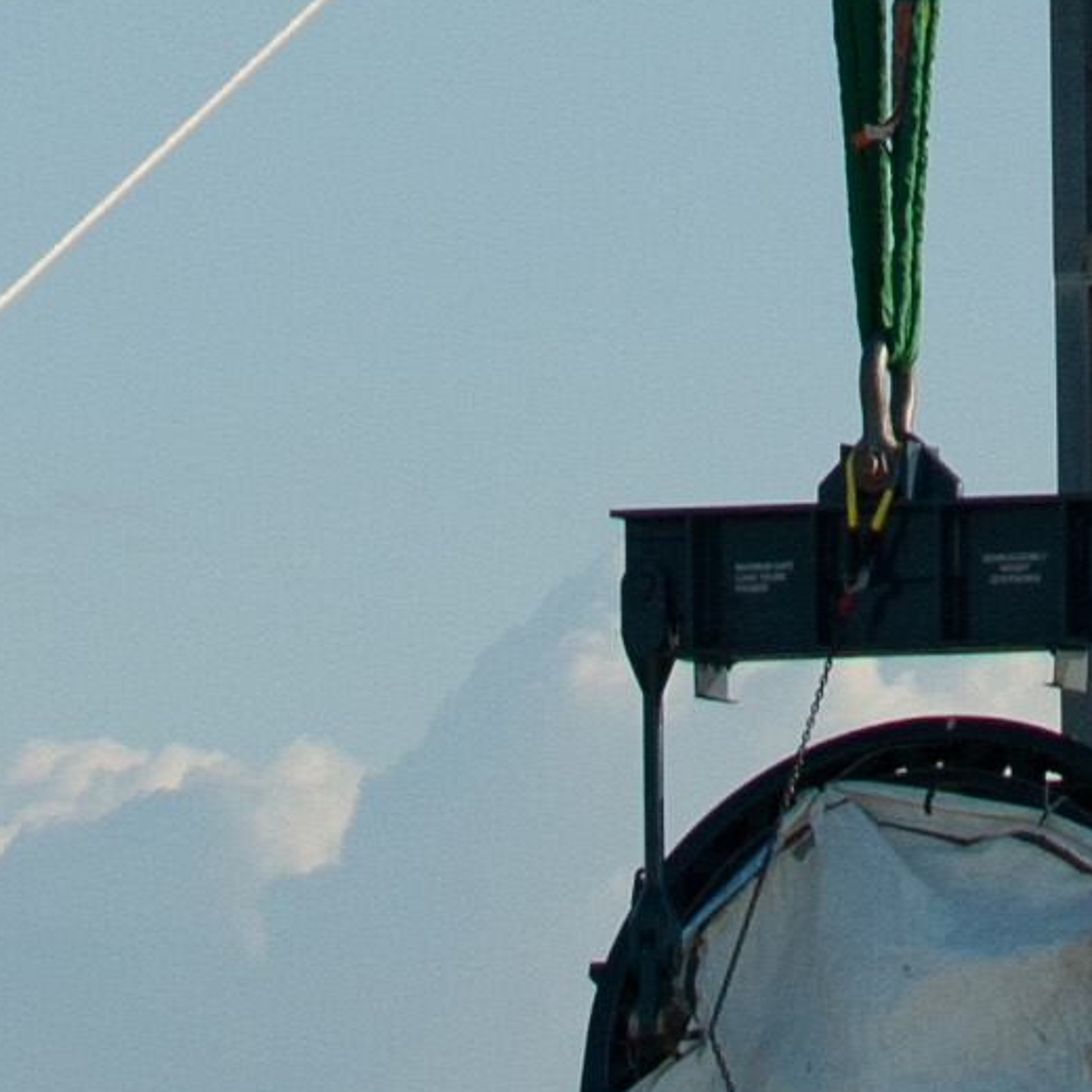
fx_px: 24698
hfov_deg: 2.5
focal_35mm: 692
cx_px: 1533
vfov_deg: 2.5
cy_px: -1976
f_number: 5.6
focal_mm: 70
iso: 250
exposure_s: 1/1600
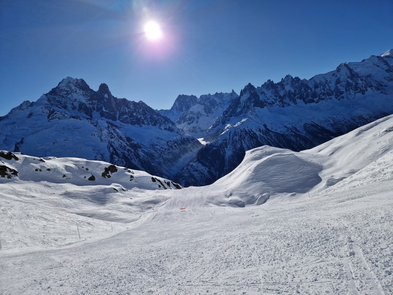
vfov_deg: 58.9
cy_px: 148
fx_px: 261
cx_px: 196
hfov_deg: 73.9
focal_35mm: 23
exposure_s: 1/6048
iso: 50
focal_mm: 5.4
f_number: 1.8
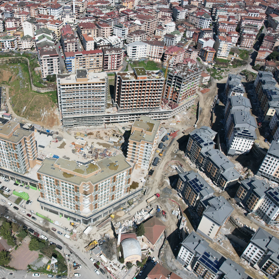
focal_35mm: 29
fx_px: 264
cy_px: 140
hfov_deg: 54.8
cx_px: 101
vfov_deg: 55.6
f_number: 2.8
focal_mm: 8.38
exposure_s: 1/800
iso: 130
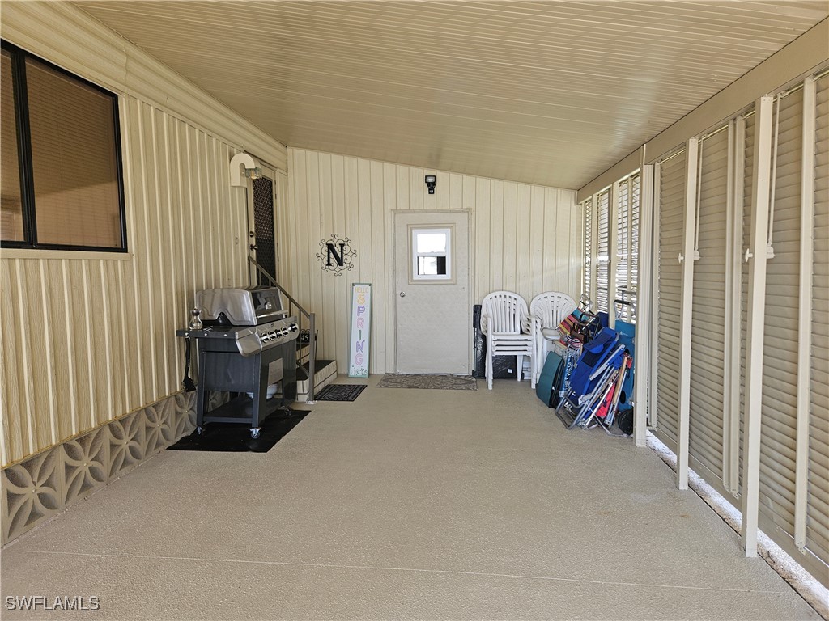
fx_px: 551
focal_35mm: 23
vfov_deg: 58.9
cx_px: 414
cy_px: 310
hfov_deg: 73.9
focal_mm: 5.4
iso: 100
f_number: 1.8
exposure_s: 1/207
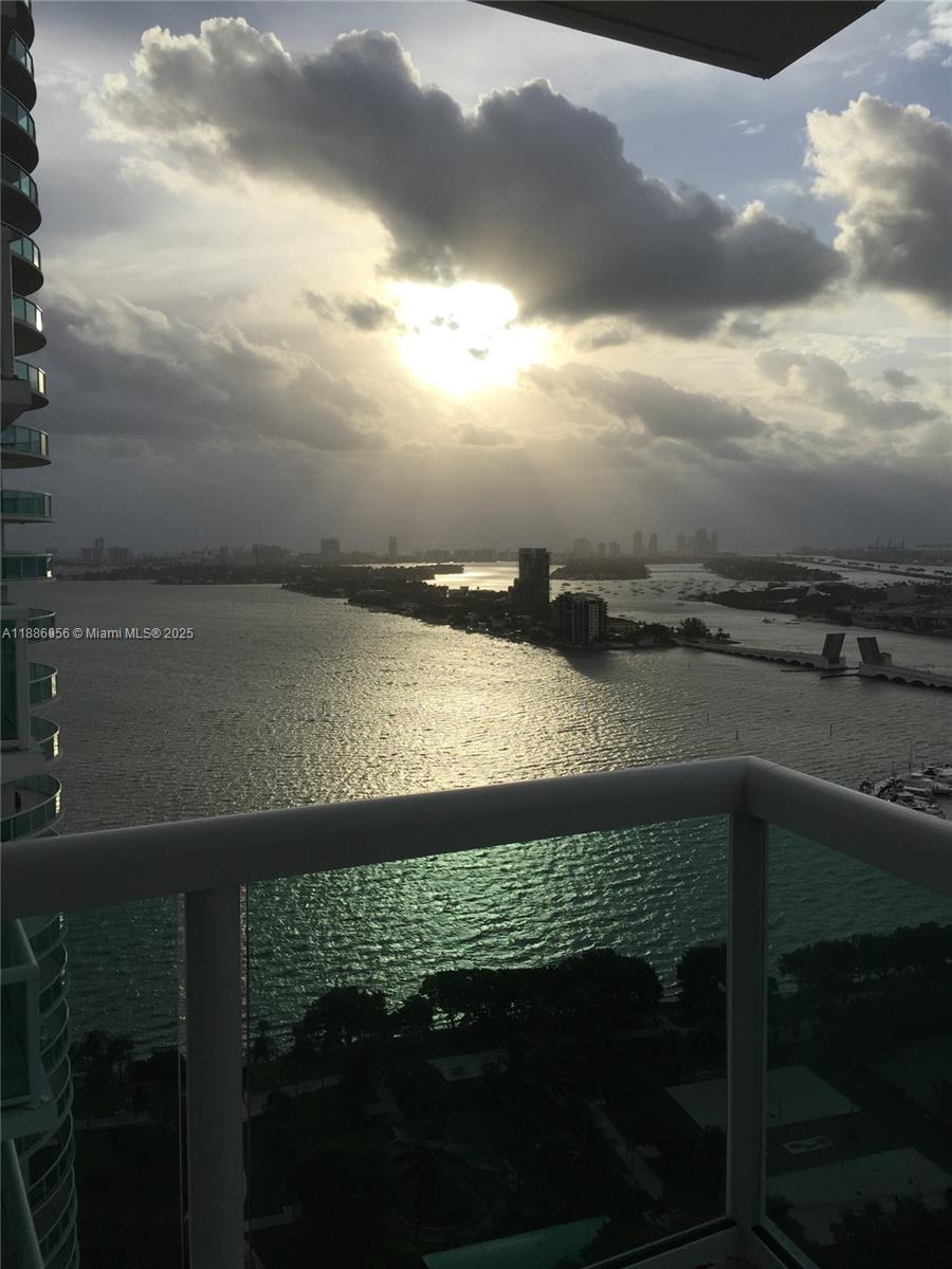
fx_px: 1063
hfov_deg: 48.2
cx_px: 476
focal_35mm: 29
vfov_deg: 61.7
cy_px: 634
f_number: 2.2
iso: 32
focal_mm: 4.15
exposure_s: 1/6623
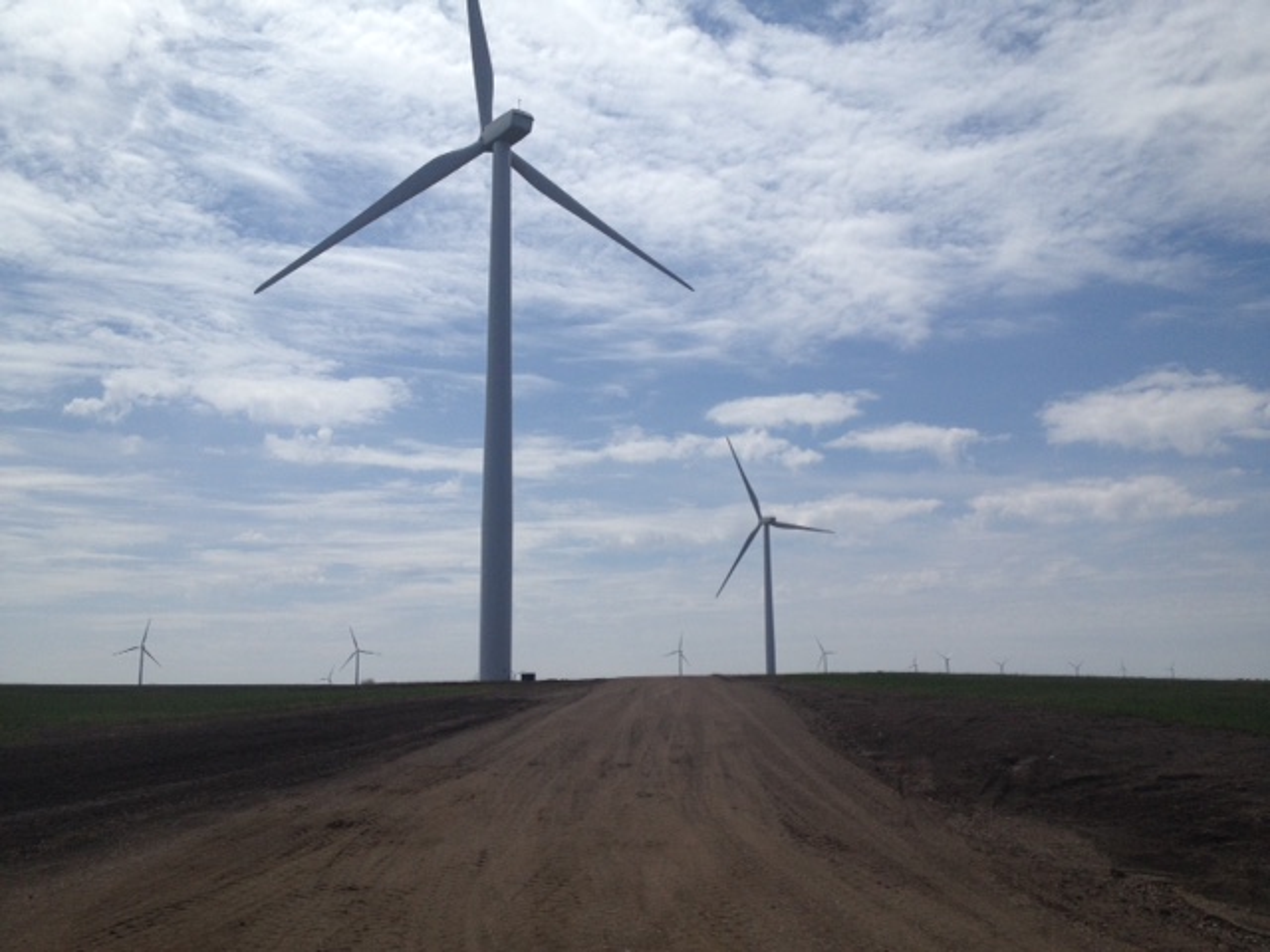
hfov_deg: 52.6
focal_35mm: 35
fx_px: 1284
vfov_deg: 40.7
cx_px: 635
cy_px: 476
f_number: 2.4
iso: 50
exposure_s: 1/5525
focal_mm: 4.28
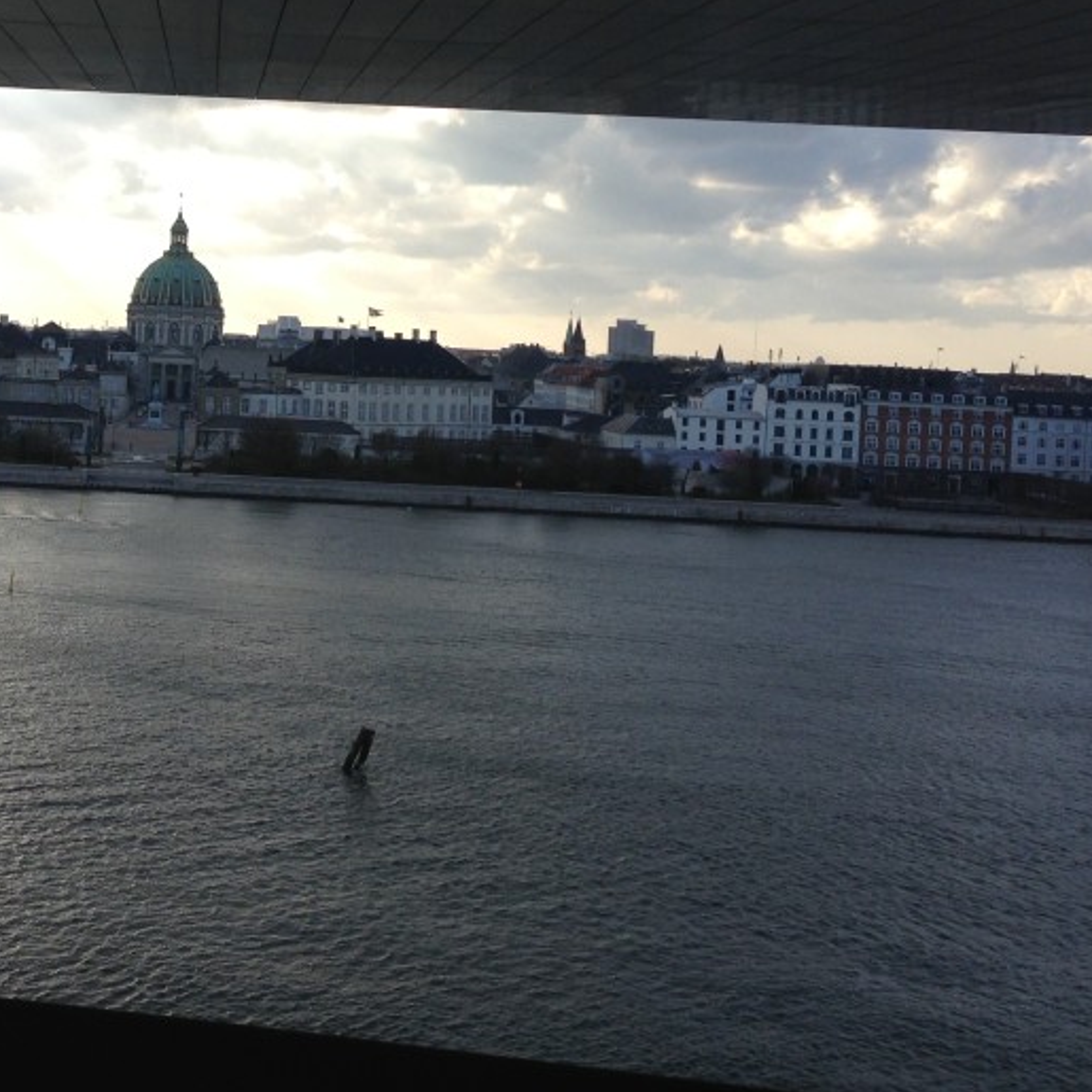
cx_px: 159
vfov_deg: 29.4
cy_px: 382
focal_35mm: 58
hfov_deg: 28.7
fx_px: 2070
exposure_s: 1/669
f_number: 2.4
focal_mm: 4.13
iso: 50
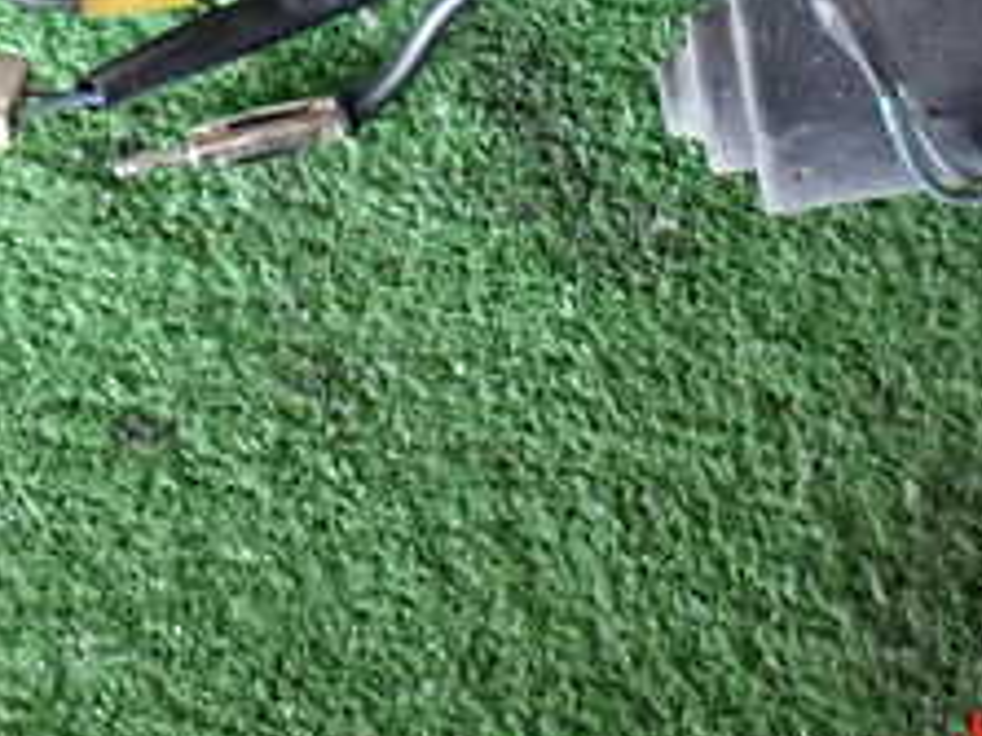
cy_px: -181
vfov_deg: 14.7
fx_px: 2750
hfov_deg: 20.2
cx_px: 643
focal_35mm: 97
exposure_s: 1/40
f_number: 2.5
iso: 320
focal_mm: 6.37
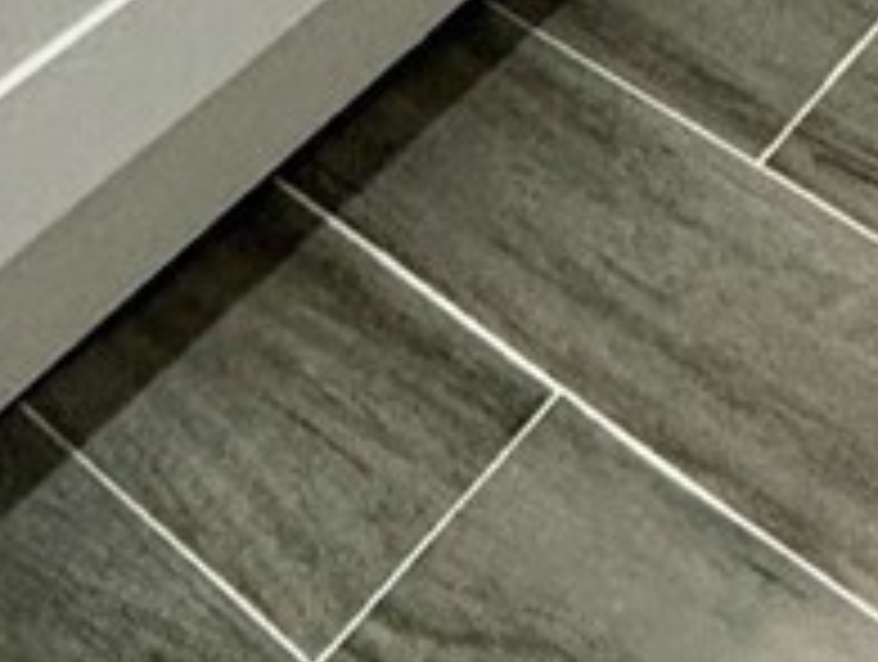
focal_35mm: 86
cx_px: 910
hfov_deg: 21.8
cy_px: -1657
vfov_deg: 9.5
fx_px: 2185
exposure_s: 1/120
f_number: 2.2
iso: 125
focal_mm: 2.22
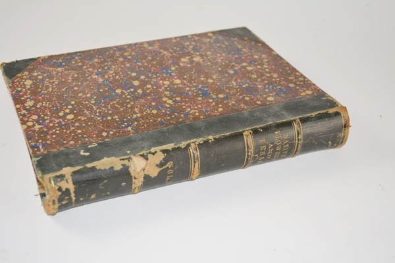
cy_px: 132
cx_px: 198
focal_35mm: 51
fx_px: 560
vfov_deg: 26.5
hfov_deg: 38.9
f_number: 5
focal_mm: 34
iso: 200
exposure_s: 1/160
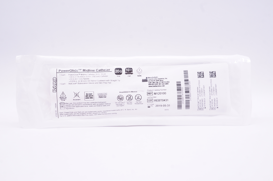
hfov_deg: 43.6
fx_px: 341
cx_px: 136
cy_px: 90
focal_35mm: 45
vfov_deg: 29.8
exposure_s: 1/15
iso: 400
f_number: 11
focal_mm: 30
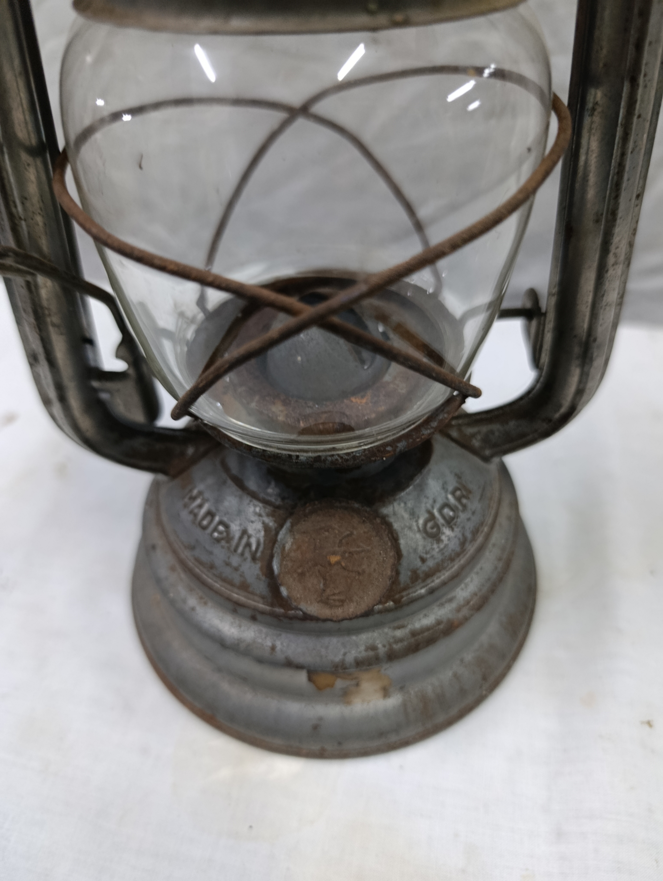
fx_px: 586
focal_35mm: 23
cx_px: 332
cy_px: 440
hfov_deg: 59.0
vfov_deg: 73.8
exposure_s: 1/33.3
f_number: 1.65
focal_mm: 6.11
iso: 1225
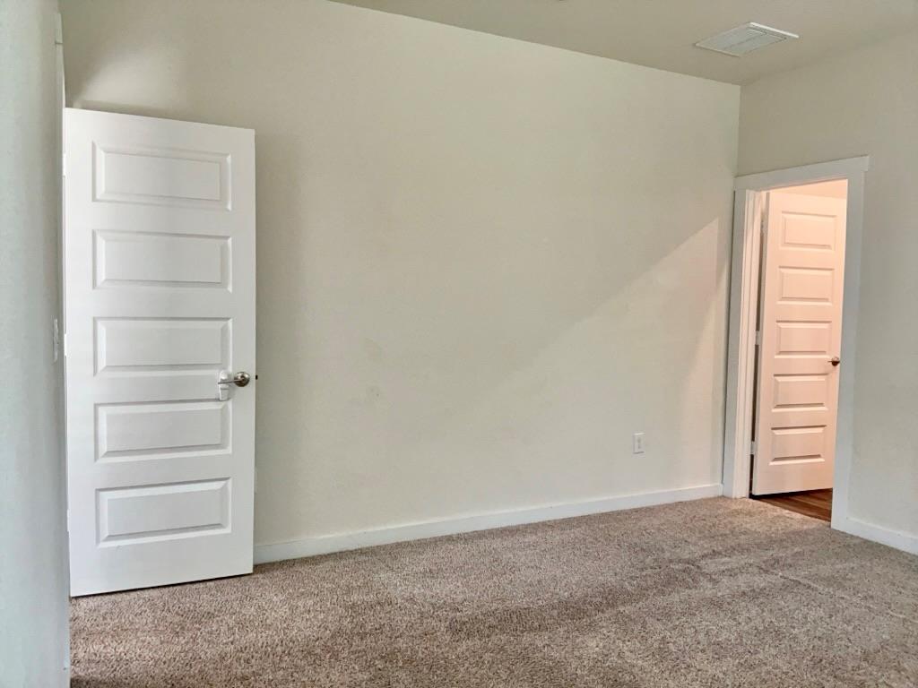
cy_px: 344
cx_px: 459
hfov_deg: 65.3
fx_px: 716
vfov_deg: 51.4
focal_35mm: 27
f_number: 1.8
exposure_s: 1/60
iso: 64
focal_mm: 3
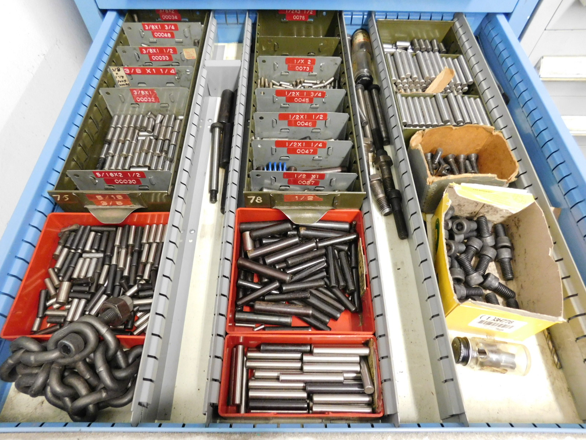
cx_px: 293
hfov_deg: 73.9
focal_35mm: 23
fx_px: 389
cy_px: 220
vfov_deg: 58.9
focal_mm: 4
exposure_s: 1/8
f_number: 3
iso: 450
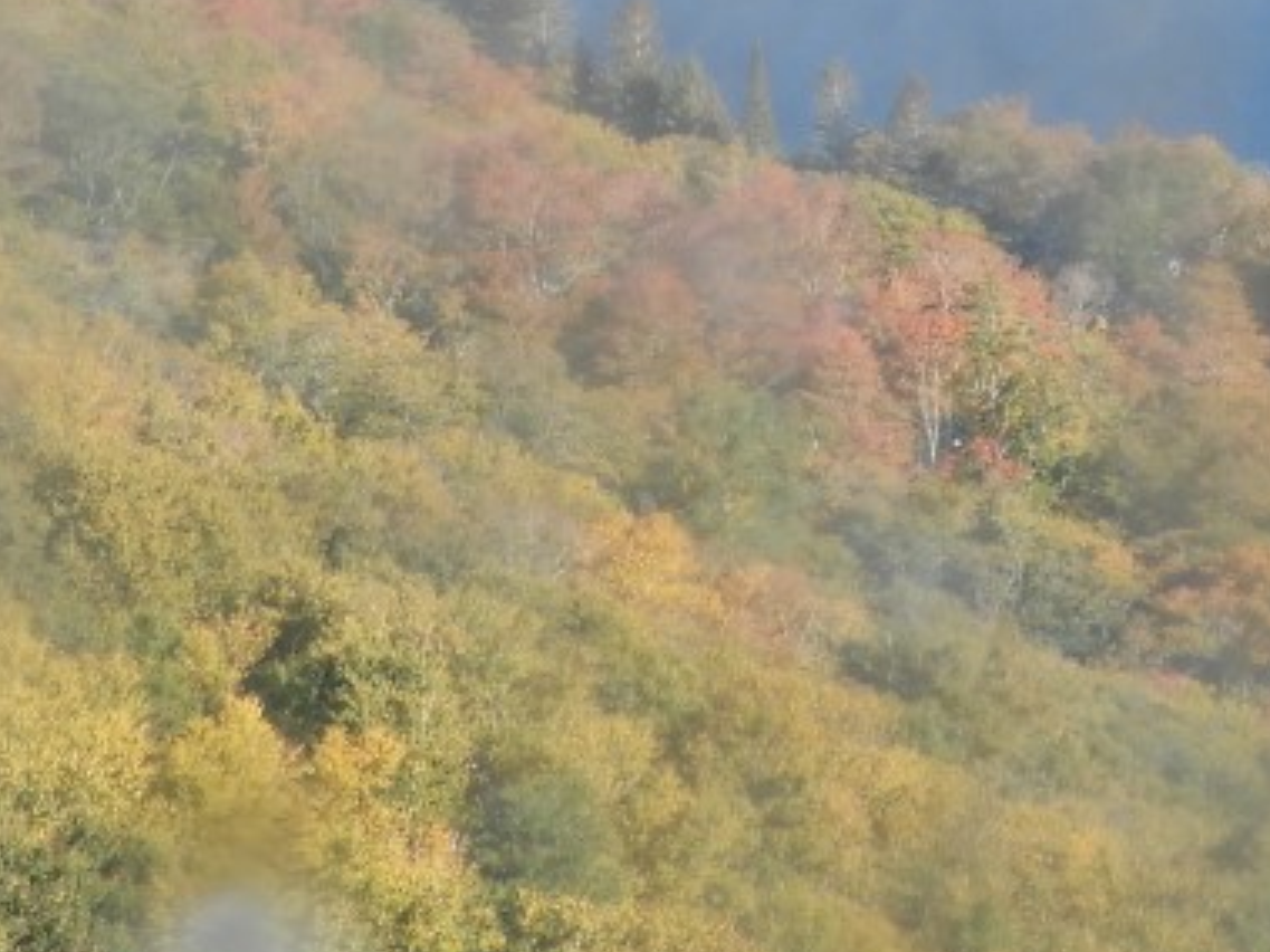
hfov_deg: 5.5
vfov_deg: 4.1
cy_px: -781
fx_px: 13240
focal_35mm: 361
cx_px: 1253
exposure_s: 1/250
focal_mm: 17
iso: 100
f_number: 4.8
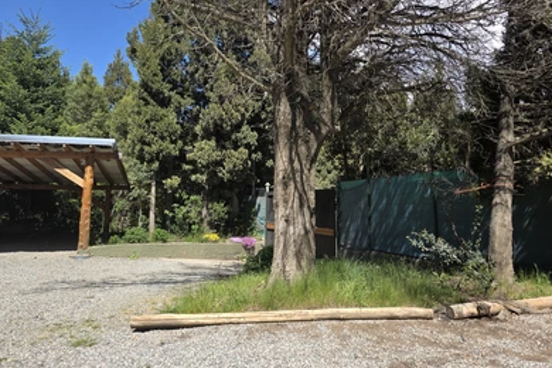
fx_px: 414
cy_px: 161
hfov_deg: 67.3
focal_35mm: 27
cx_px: 289
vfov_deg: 47.8
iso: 80
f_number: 1.7
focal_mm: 6.3
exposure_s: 1/3647
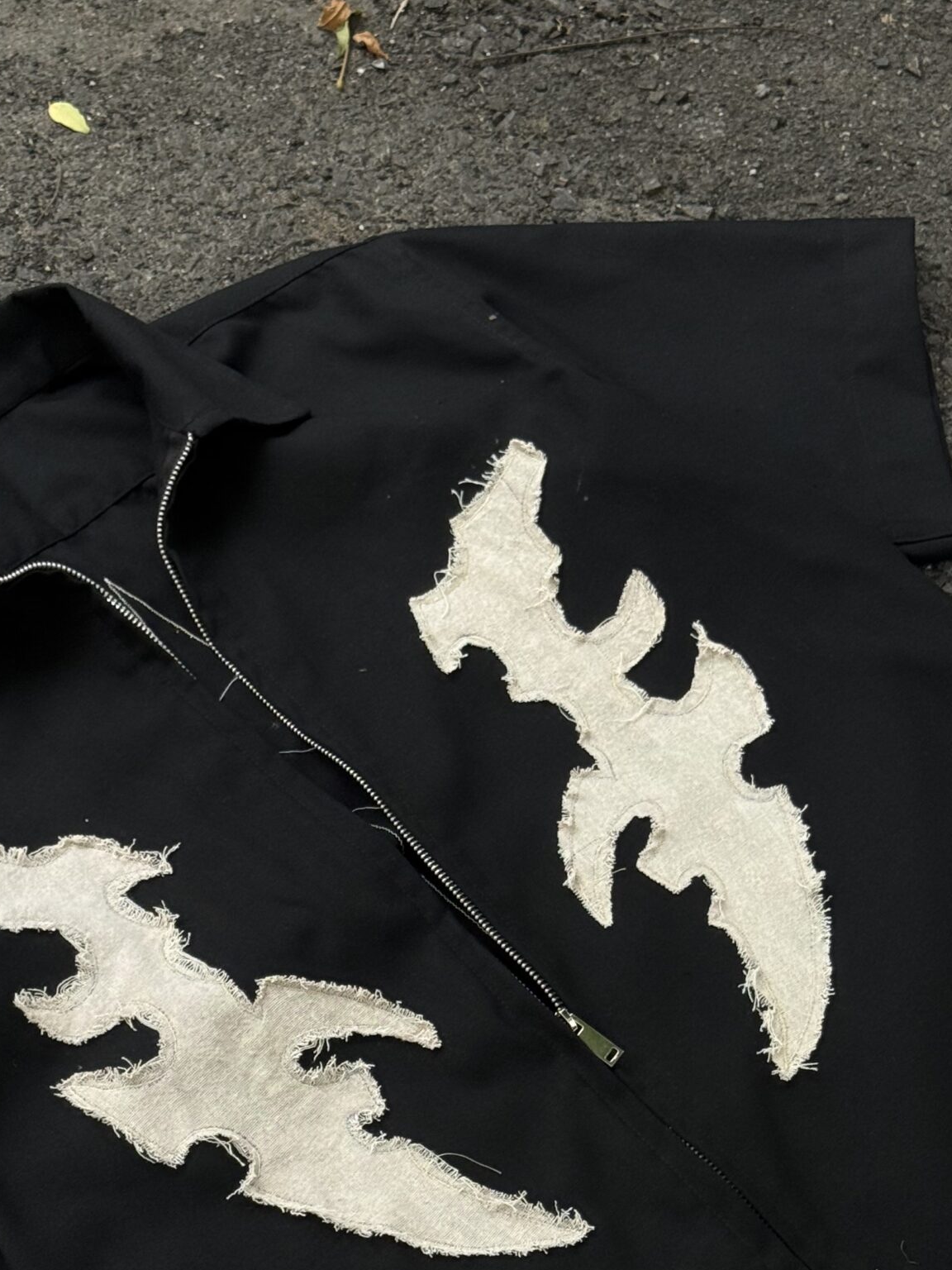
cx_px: 372
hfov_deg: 18.4
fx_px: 2934
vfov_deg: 24.3
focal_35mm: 80
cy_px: 846
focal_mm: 6.76
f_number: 1.78
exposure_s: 1/627
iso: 64
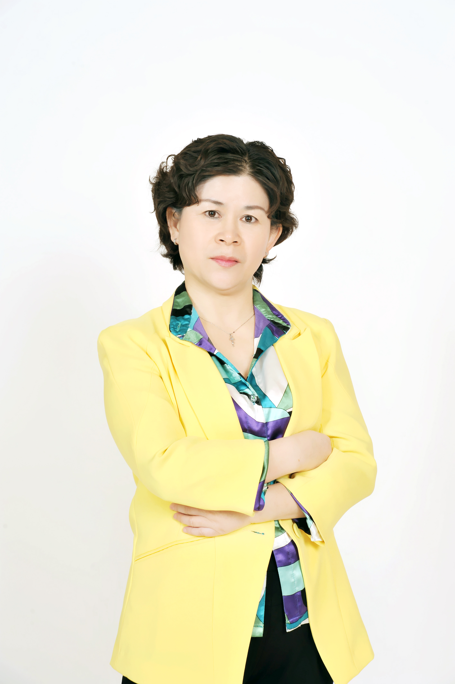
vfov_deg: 35.7
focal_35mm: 56
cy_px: 342
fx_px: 1063
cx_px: 228
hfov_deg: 24.2
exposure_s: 1/100
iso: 200
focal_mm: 56
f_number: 11
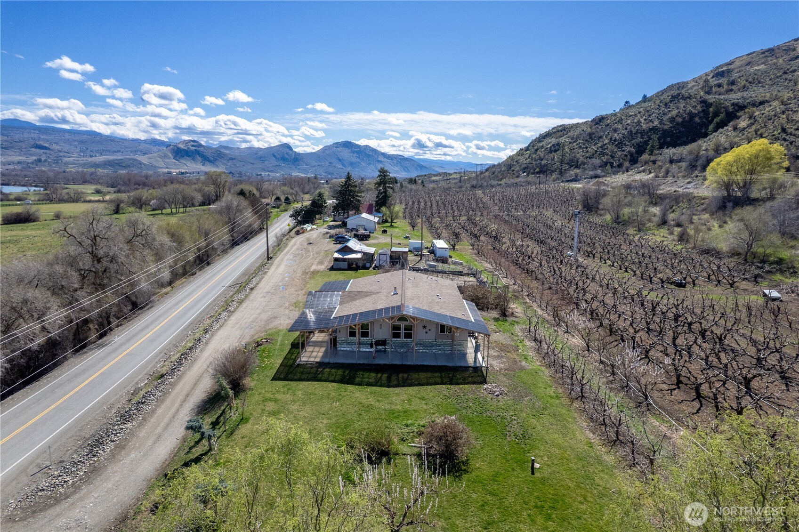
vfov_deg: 57.2
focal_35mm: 22
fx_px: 488
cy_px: 266
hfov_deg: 78.6
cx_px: 400
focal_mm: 8.38
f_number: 2.8
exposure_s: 1/4000
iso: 100
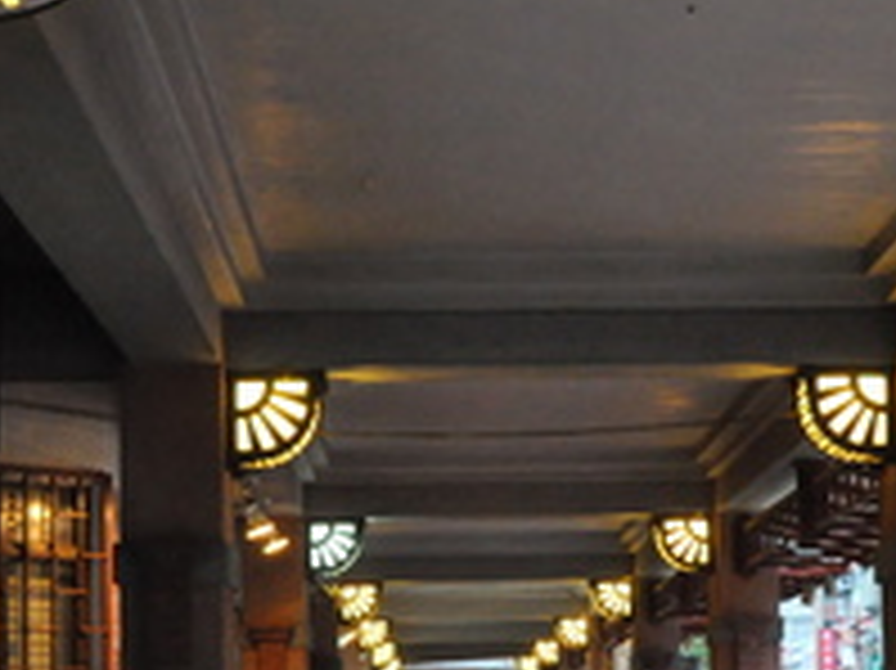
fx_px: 2251
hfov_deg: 22.5
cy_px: 587
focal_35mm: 87
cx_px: 549
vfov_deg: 16.8
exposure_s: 1/60
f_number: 5.6
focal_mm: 20
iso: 3200
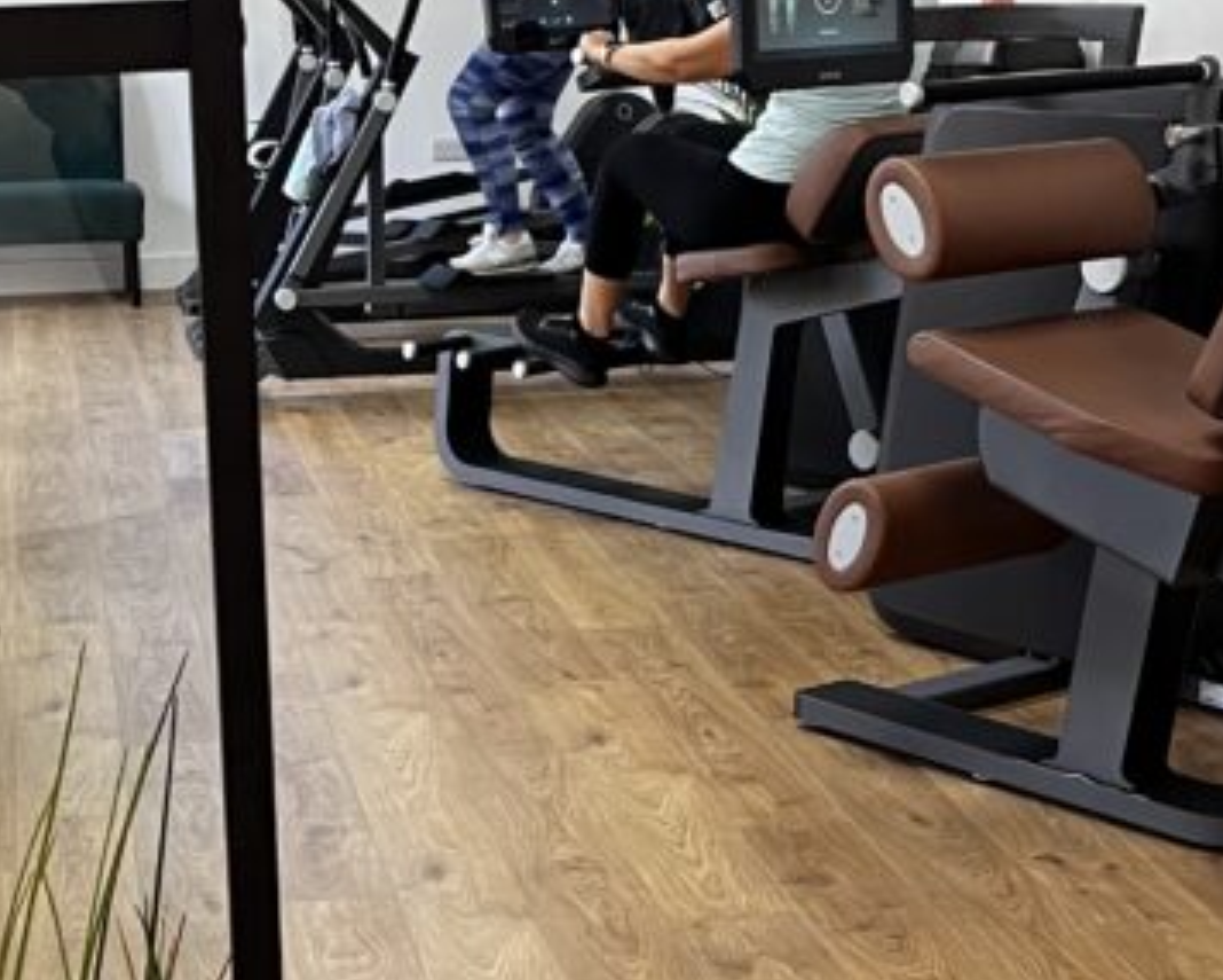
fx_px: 2064
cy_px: 698
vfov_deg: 26.4
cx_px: 302
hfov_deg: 32.4
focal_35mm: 57
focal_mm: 5.1
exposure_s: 1/78
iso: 125
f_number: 1.6
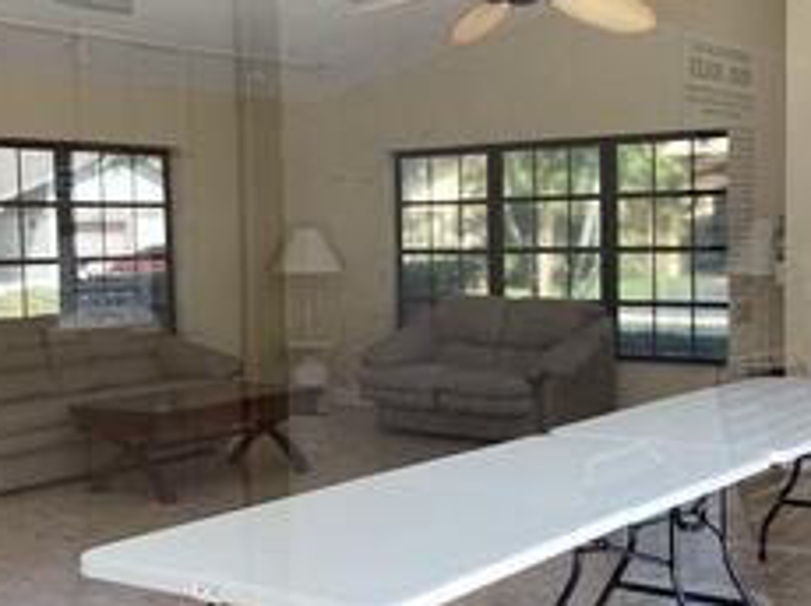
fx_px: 1264
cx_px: 402
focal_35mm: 54
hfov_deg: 35.6
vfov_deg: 27.0
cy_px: 292
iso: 25
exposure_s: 1/224
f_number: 2.4
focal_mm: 3.3
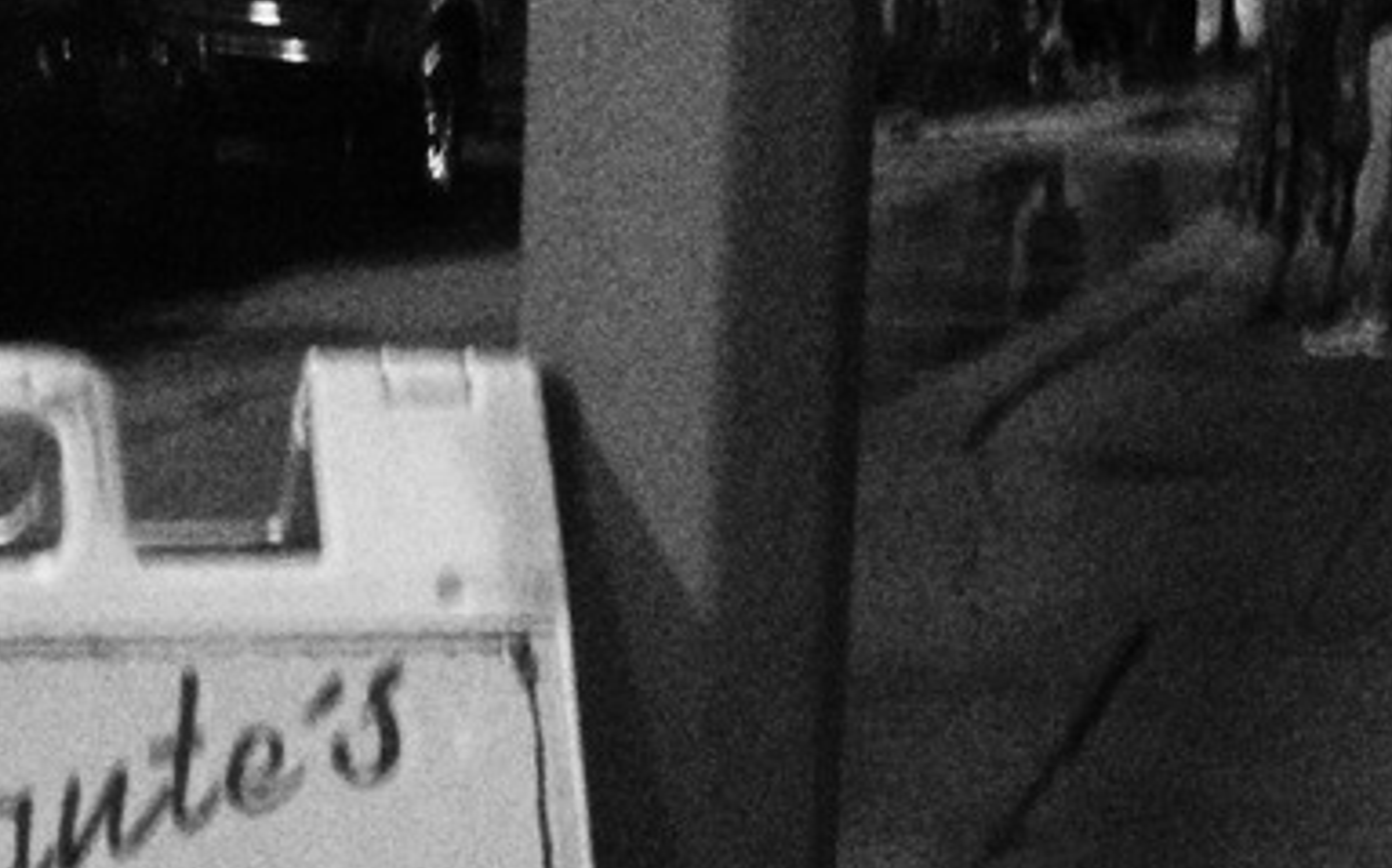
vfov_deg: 10.3
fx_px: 4702
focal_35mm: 124
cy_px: 1217
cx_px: 629
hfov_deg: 16.8
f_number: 2.4
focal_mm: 4.28
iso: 800
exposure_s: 1/15
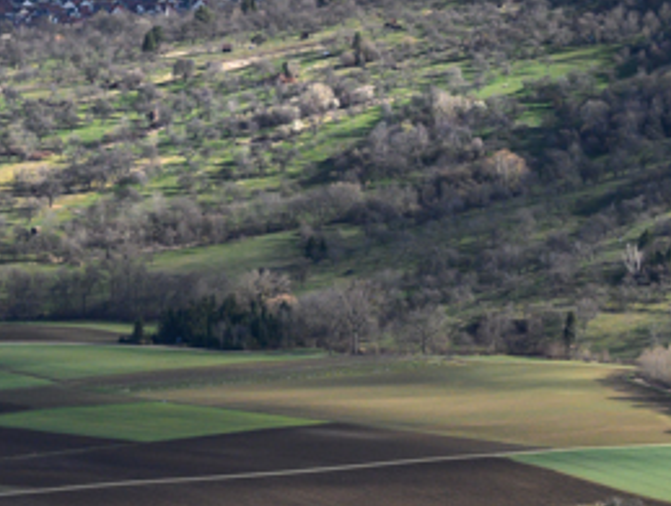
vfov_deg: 4.8
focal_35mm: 313
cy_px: 19
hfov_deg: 6.2
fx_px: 6076
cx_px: 1225
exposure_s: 1/400
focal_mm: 66
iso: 200
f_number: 10
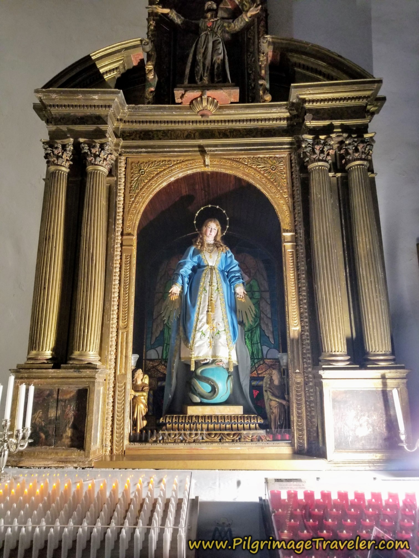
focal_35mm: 26
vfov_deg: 67.3
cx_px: 210
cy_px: 279
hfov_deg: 53.1
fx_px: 420
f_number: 1.7
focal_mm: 4.3
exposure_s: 1/33
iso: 200
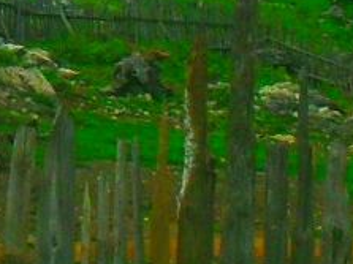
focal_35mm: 161
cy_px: -22
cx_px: -287
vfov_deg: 9.1
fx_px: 1641
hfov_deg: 11.4
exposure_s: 1/500
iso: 100
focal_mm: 6.3
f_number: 3.2
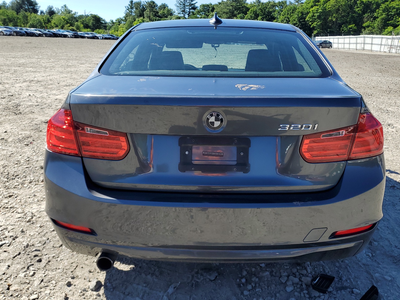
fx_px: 335
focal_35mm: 29
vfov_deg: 48.2
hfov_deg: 61.6
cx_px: 216
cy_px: 144
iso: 50
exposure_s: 1/2000
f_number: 1.5
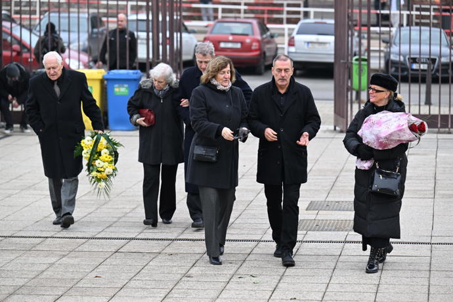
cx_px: 226
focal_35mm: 145
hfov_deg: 14.2
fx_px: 1824
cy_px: 151
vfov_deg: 9.5
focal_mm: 145
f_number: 4
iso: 800
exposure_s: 1/800
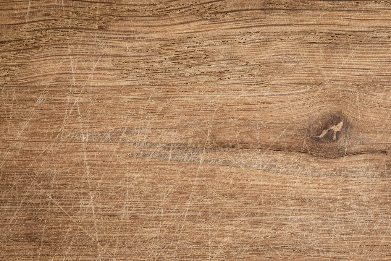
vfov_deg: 13.0
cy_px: 130
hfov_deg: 19.5
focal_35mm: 105
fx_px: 1140
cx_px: 196
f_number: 14
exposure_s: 1/200
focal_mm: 105
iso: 100
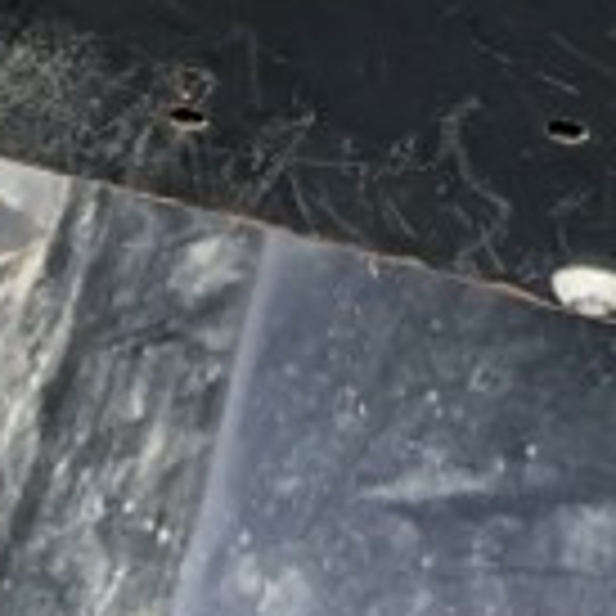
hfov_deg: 12.1
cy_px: -562
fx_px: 2899
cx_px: 364
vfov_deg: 11.1
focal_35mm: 144
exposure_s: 1/120
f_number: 1.8
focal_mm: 3.99
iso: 32
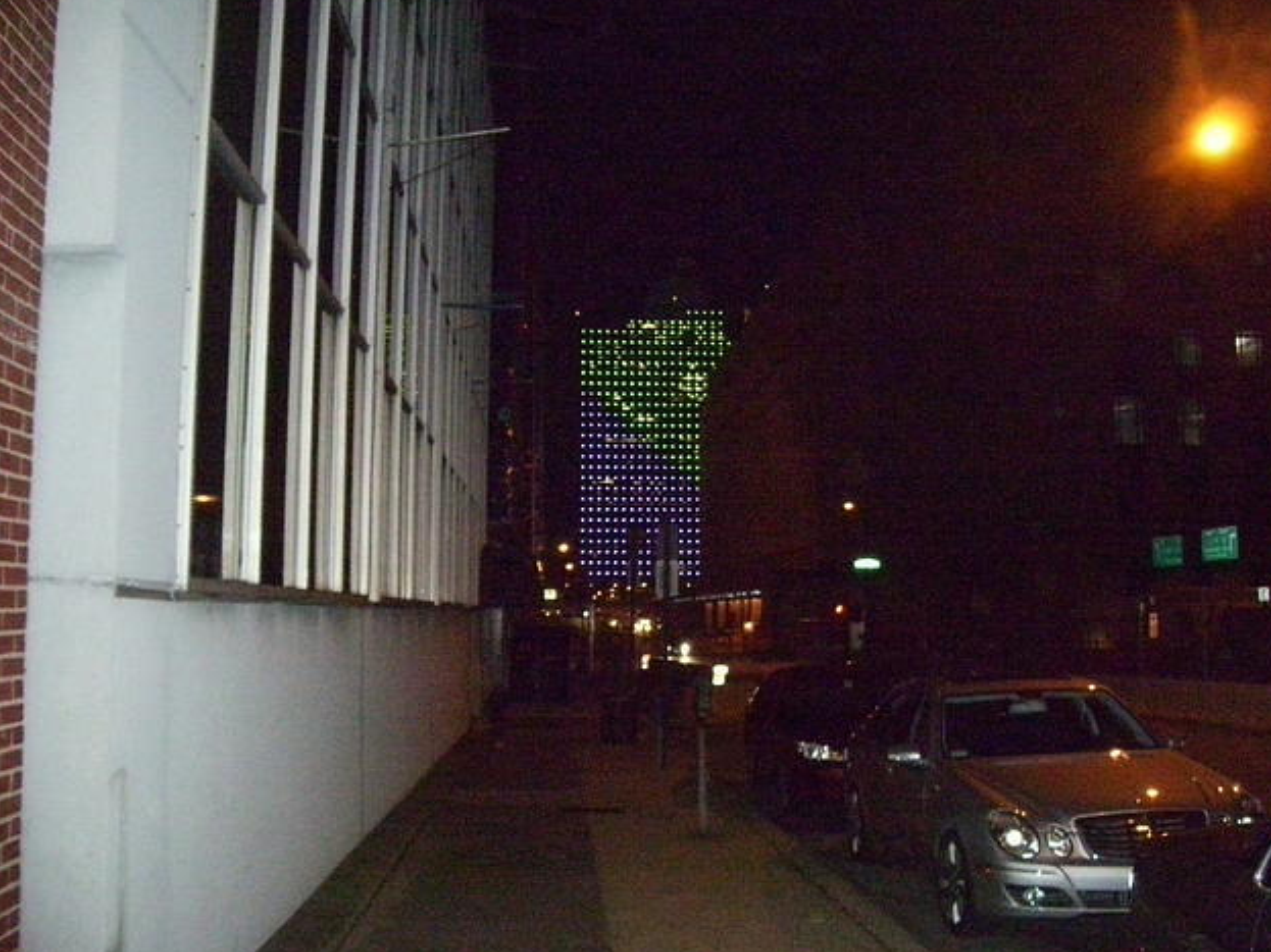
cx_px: 647
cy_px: 475
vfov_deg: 38.7
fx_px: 1358
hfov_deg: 50.1
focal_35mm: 37
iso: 1250
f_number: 2.7
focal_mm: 6
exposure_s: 1/125
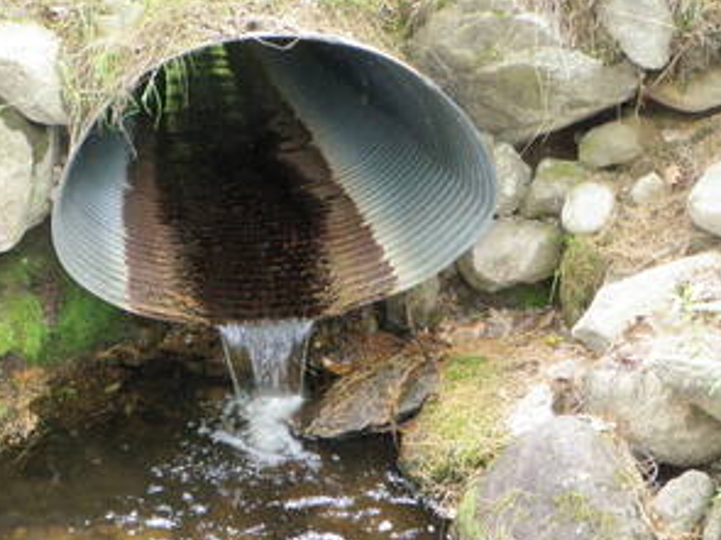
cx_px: 242
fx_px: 791
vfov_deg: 37.6
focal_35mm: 38
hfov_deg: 48.2
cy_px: 237
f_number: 3.5
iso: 250
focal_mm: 5
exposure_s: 1/30
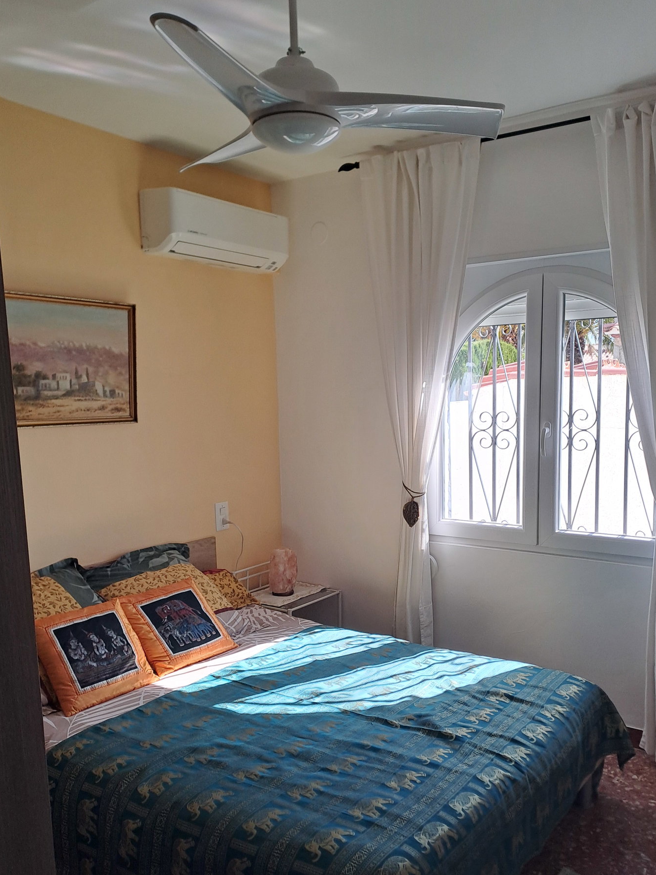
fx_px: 758
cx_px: 375
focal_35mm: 30
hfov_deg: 46.6
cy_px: 505
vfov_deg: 59.7
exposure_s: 1/189
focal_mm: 4.65
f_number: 1.8
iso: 32
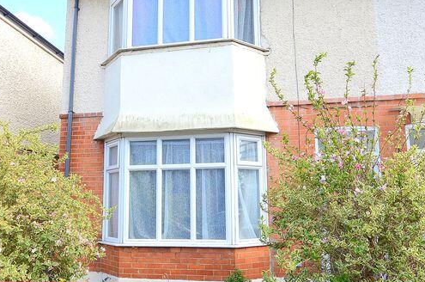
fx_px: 365
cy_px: 138
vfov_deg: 42.2
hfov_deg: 60.1
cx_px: 179
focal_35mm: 31
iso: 100
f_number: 5.6
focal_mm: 10
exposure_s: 1/125
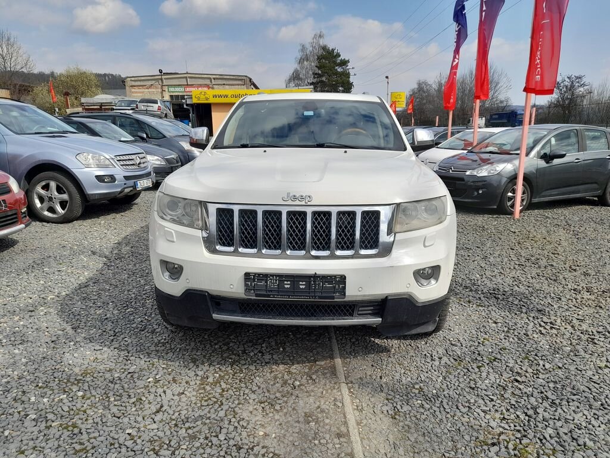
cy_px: 229
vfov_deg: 54.9
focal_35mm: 25
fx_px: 441
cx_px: 305
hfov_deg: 69.4
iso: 20
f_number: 2
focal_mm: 4.6
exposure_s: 1/684
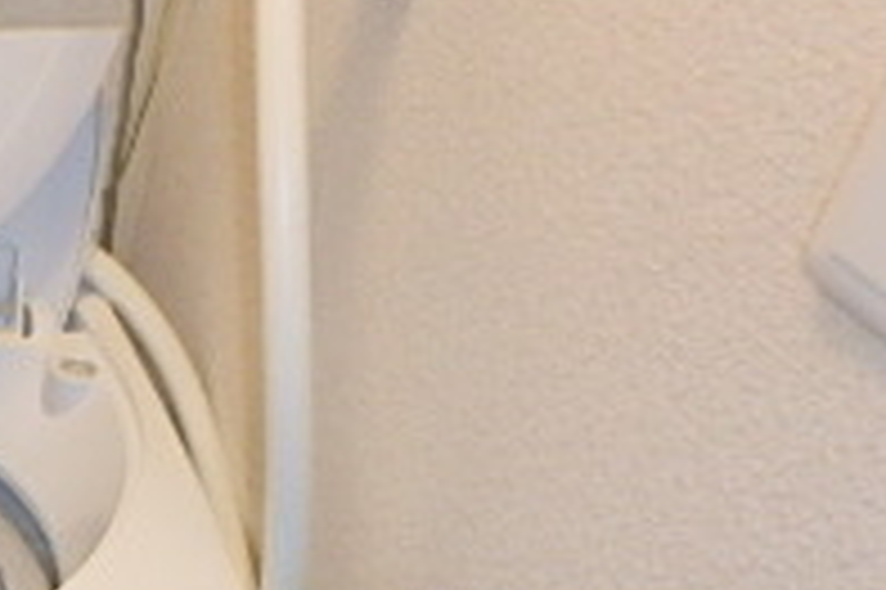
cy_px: 622
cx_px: -463
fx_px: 1746
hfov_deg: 22.8
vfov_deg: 18.5
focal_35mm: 71
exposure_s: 1/30
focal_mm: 3.7
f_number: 3.5
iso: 400
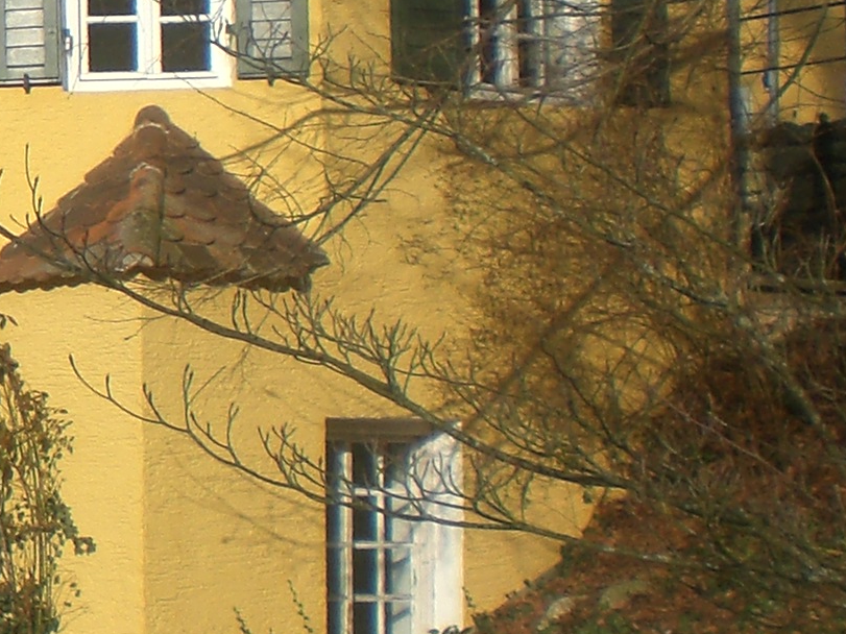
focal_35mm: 144
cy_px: 331
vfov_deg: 10.3
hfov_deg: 12.8
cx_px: -516
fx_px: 3519
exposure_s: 1/500
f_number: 4.4
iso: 50
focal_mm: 6.3
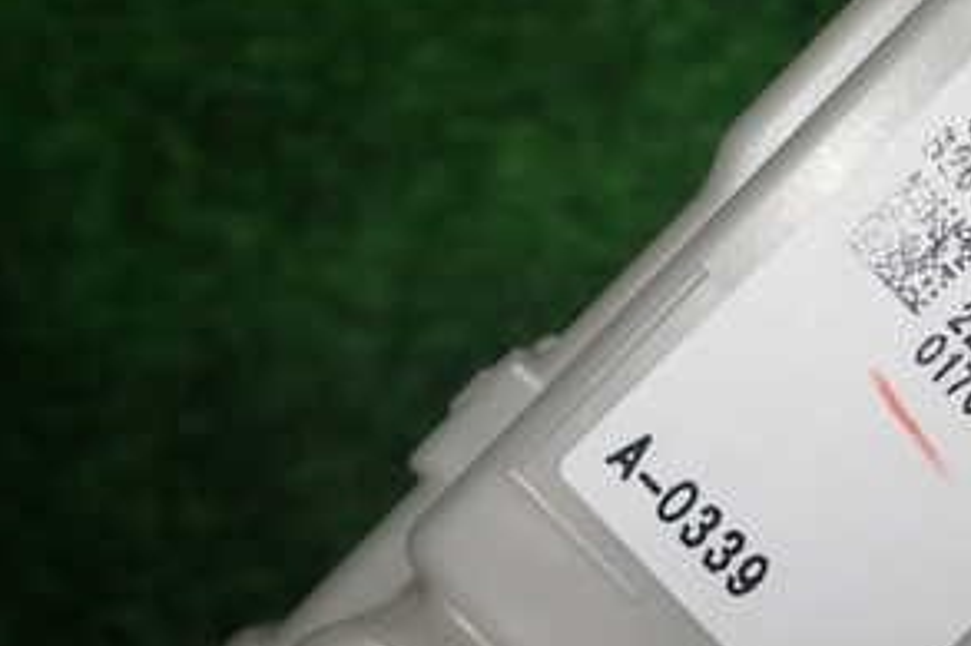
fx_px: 1725
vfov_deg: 21.2
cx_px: 908
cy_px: 384
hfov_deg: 29.8
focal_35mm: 64
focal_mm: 5.4
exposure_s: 1/80
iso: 100
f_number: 2.3
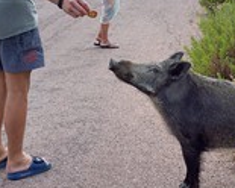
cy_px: 30
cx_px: 183
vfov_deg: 19.2
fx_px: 549
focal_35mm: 79
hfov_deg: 23.8
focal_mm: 31
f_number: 6.3
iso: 640
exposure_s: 1/250
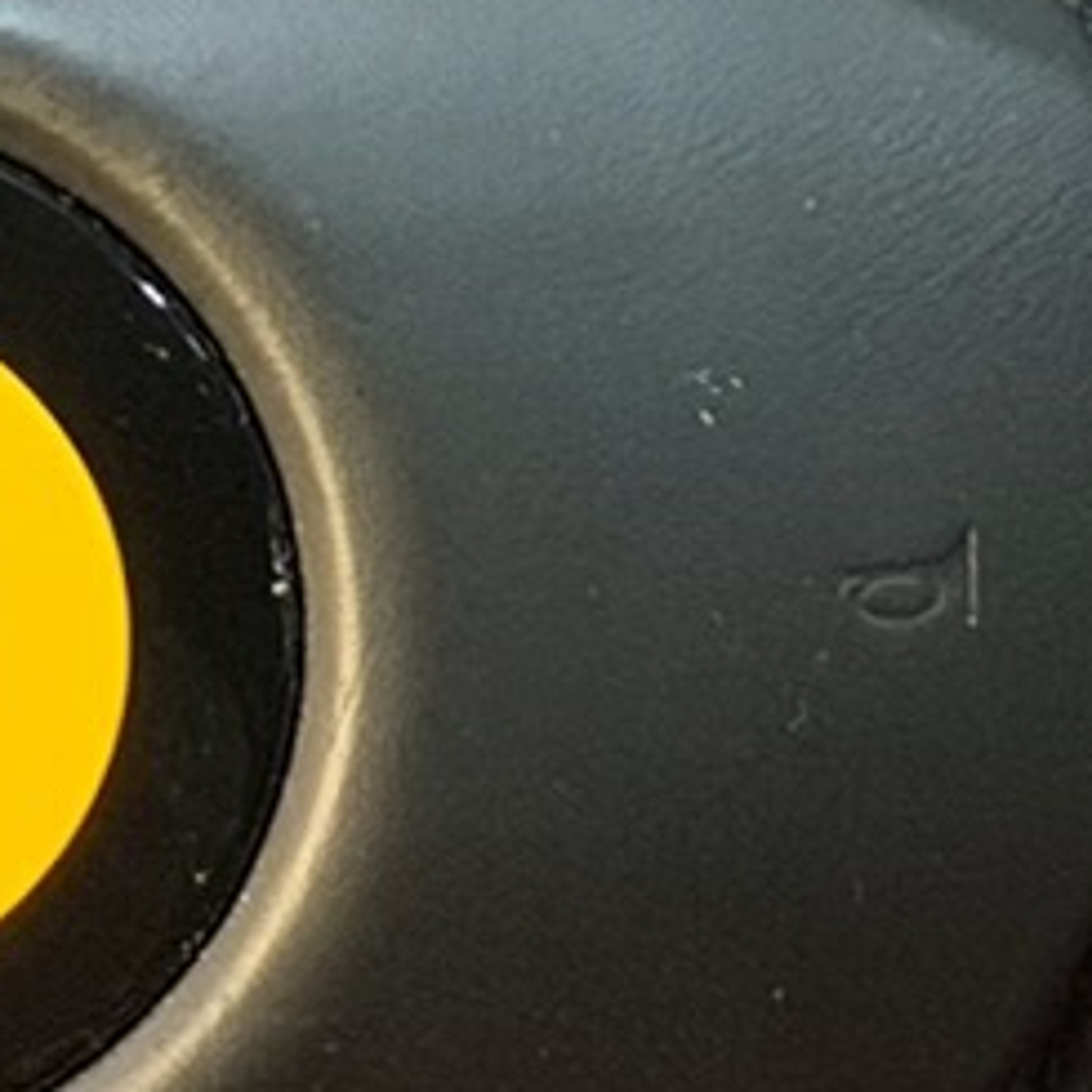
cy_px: 432
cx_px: -624
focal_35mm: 354
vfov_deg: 4.9
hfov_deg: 4.9
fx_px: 12634
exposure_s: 1/25
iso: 640
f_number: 1.78
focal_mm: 6.76
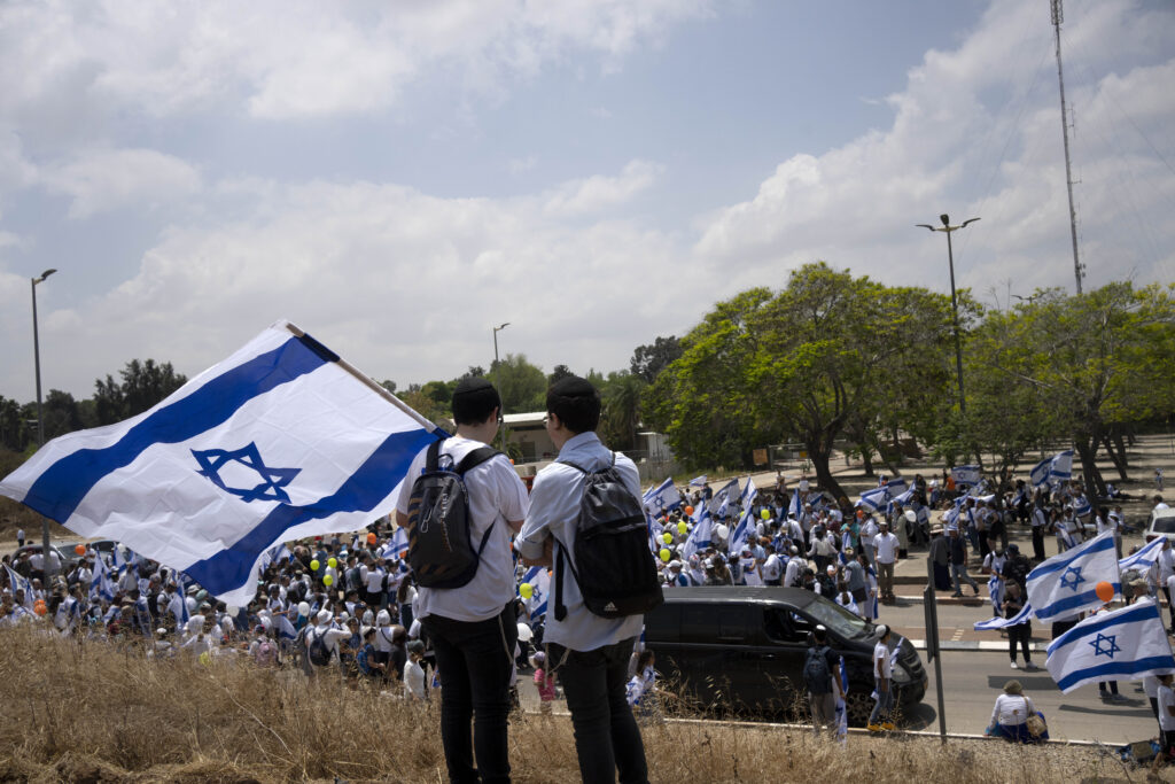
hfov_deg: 54.4
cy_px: 392
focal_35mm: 35
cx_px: 588
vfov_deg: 37.9
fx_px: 1142
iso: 400
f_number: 8
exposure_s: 1/2000
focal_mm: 35
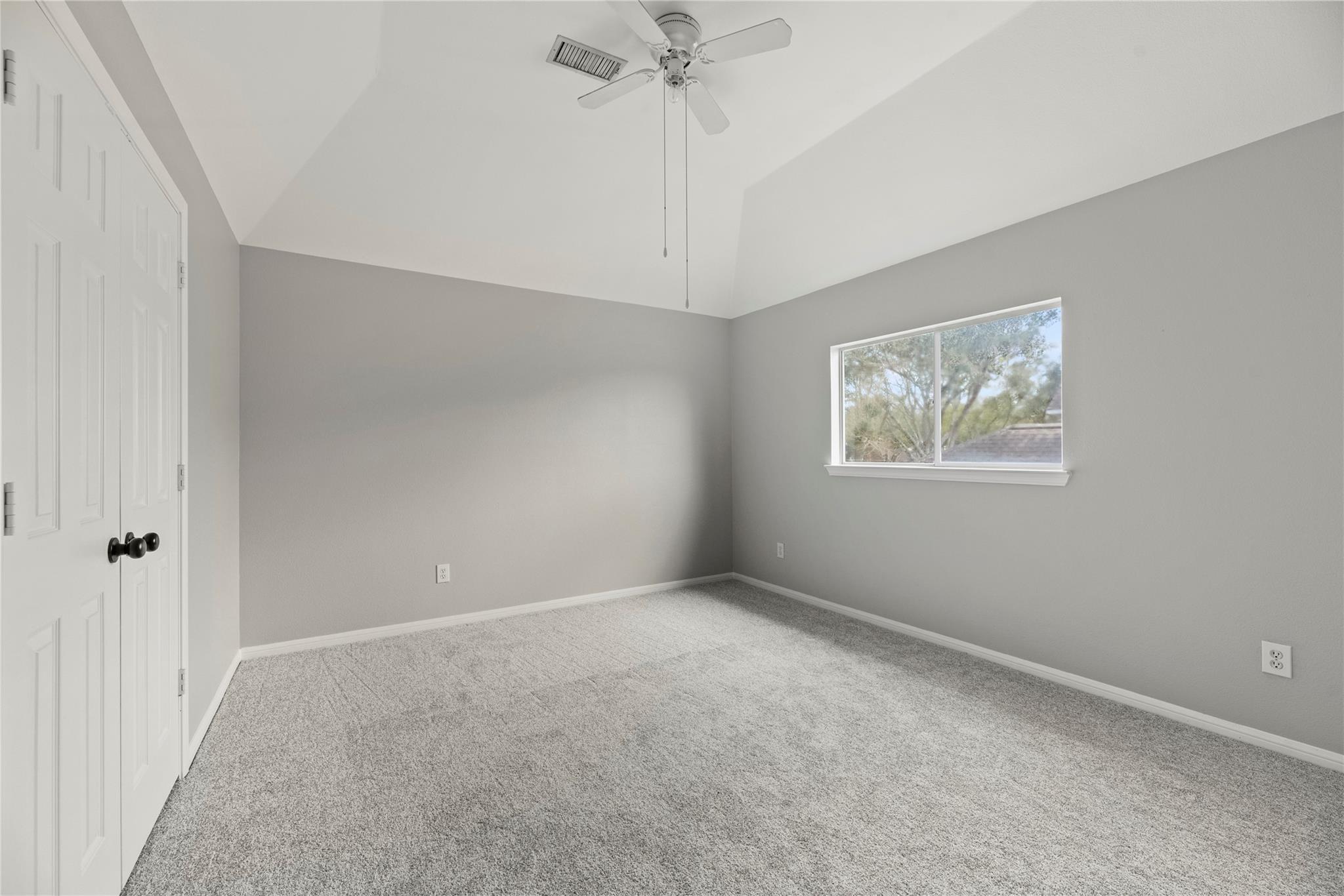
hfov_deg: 104.2
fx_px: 523
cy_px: 448
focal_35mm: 14
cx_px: 672
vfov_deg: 81.2
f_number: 8
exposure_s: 1/6
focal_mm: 14
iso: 800
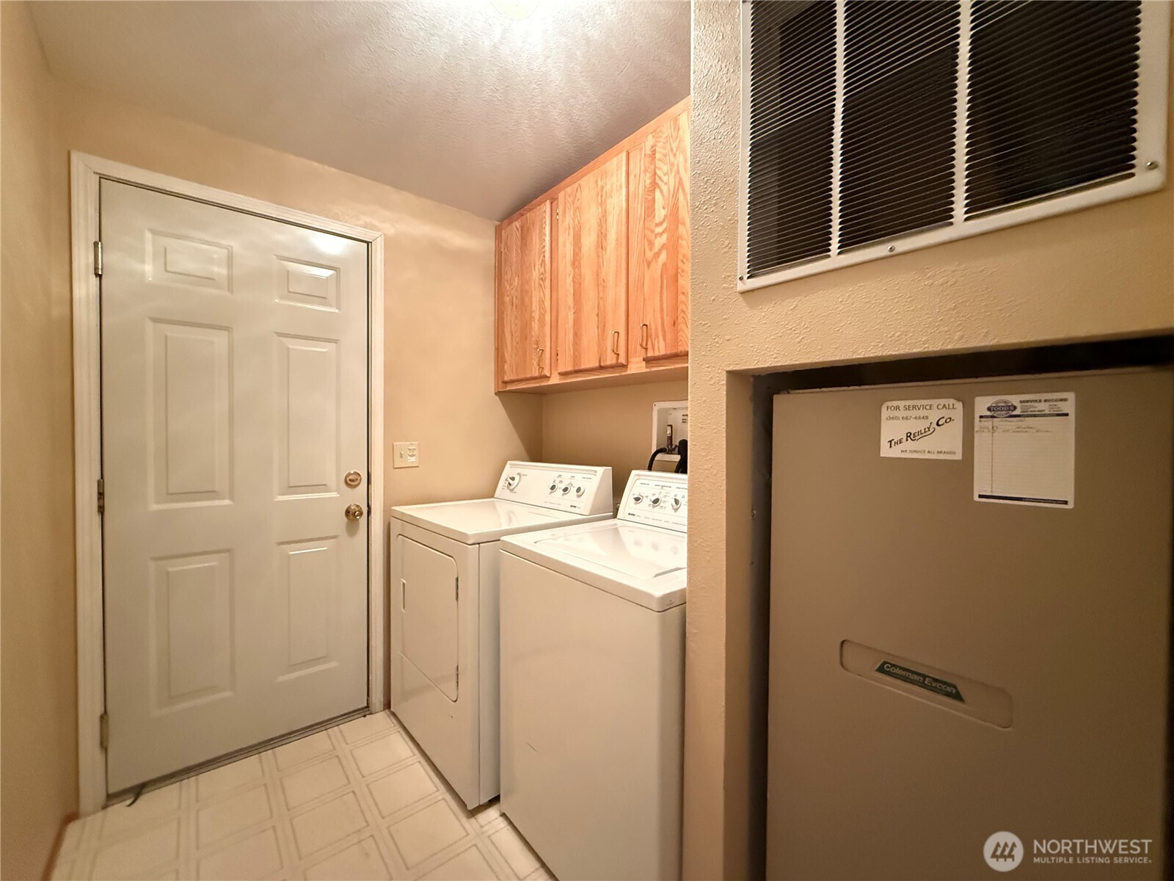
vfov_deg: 85.7
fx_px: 475
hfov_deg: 102.1
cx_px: 587
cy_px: 440
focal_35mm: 14
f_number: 2.2
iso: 1250
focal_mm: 2.22
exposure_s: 1/30
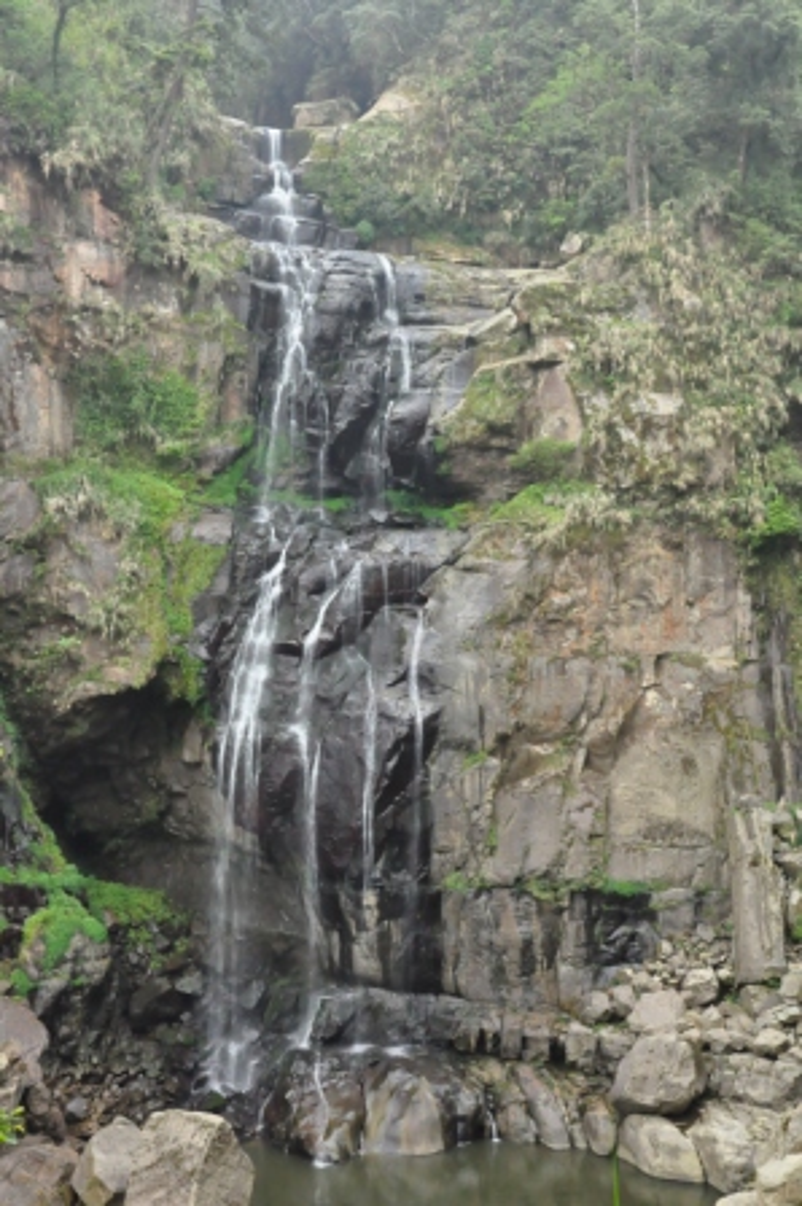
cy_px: 603
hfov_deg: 29.8
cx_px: 401
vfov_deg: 43.6
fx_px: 1506
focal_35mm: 45
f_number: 13
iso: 3200
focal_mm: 30
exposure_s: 1/25
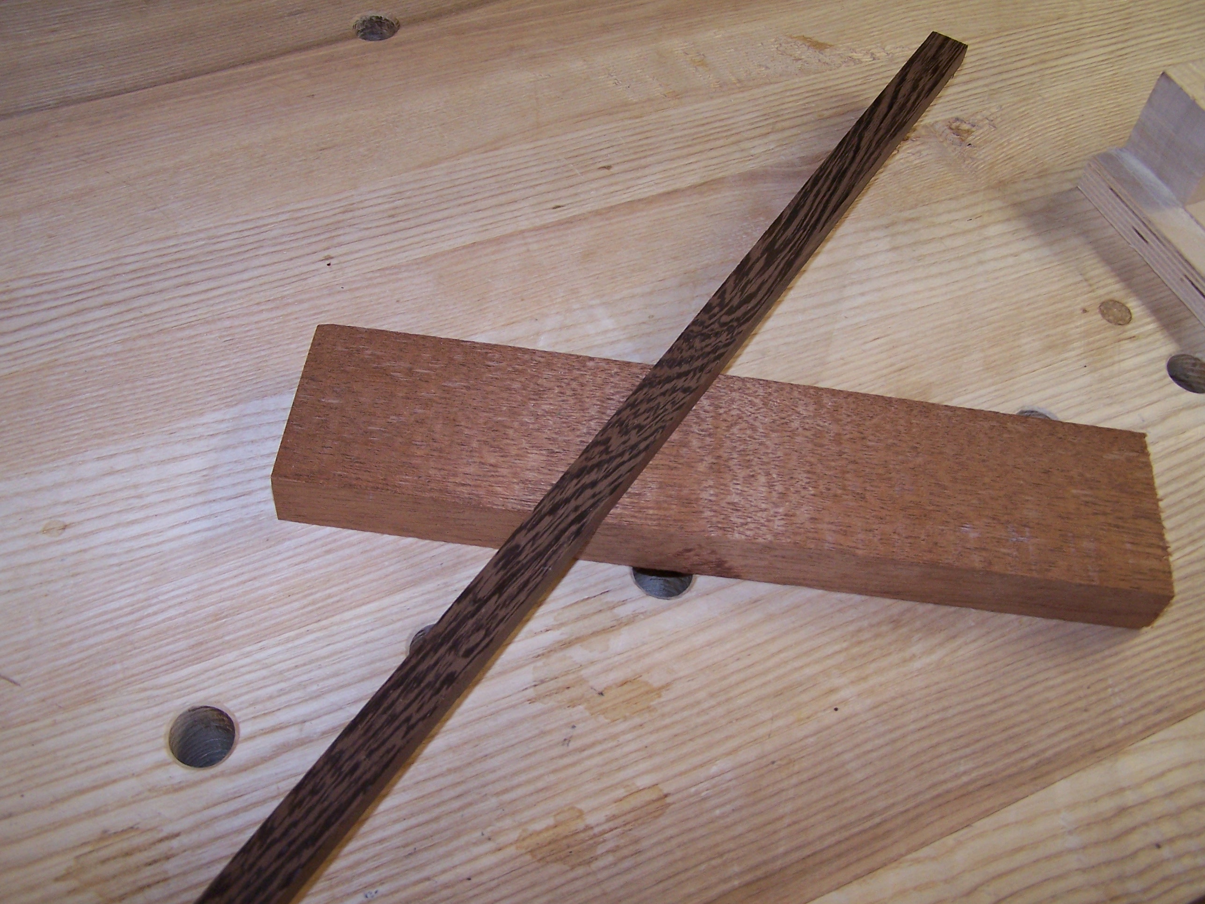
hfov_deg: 49.0
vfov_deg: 37.7
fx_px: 1323
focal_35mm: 38
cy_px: 452
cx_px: 602
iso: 140
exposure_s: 1/60
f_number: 2.8
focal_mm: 6.3
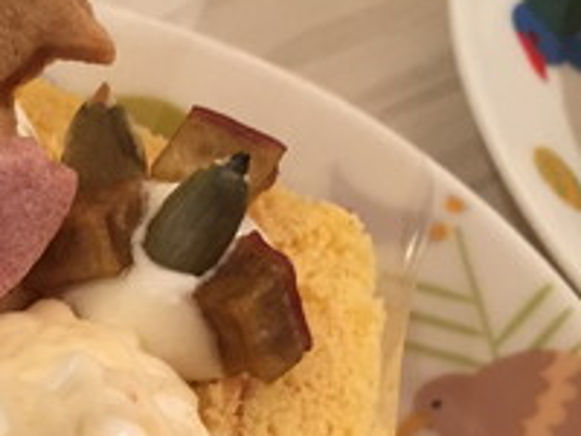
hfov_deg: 20.1
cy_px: 520
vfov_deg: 15.3
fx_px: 1561
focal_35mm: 93
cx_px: -70
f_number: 2.2
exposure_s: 1/33
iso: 125
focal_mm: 4.15
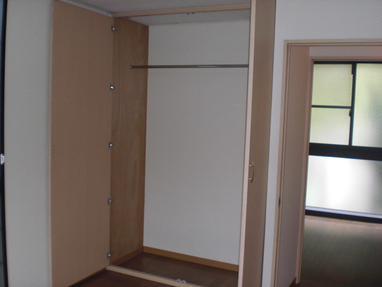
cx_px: 191
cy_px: 144
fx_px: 419
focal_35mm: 38
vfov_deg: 37.7
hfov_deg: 49.0
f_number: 3.1
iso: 200
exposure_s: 1/60
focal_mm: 6.3
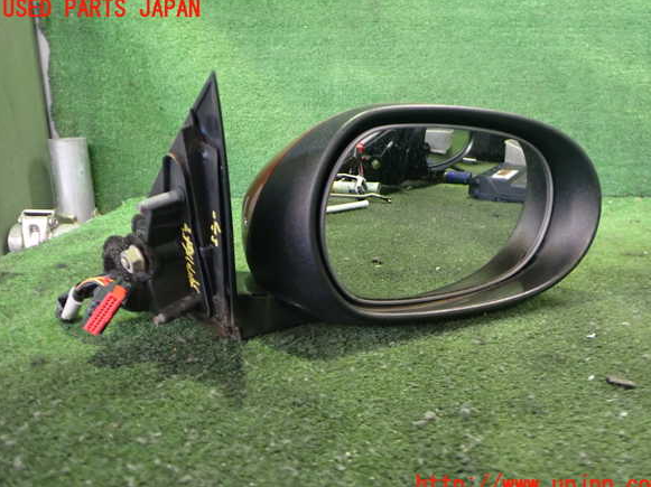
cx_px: 333
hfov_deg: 58.4
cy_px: 247
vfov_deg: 45.4
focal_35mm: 31
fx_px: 583
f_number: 2.3
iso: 800
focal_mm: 5.4
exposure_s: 1/20
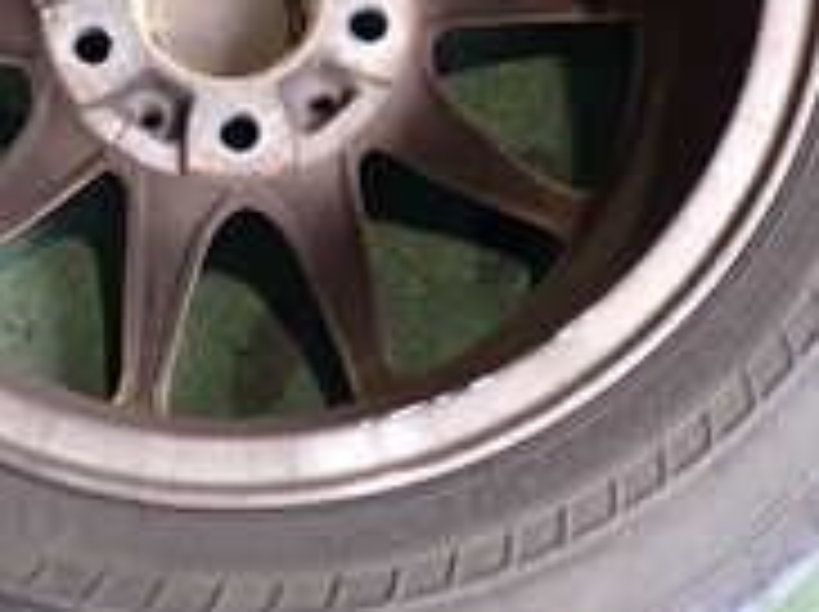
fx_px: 2339
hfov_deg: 19.7
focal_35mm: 99
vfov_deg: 14.6
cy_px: -36
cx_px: 194
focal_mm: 5.4
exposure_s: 1/30
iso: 250
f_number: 2.3
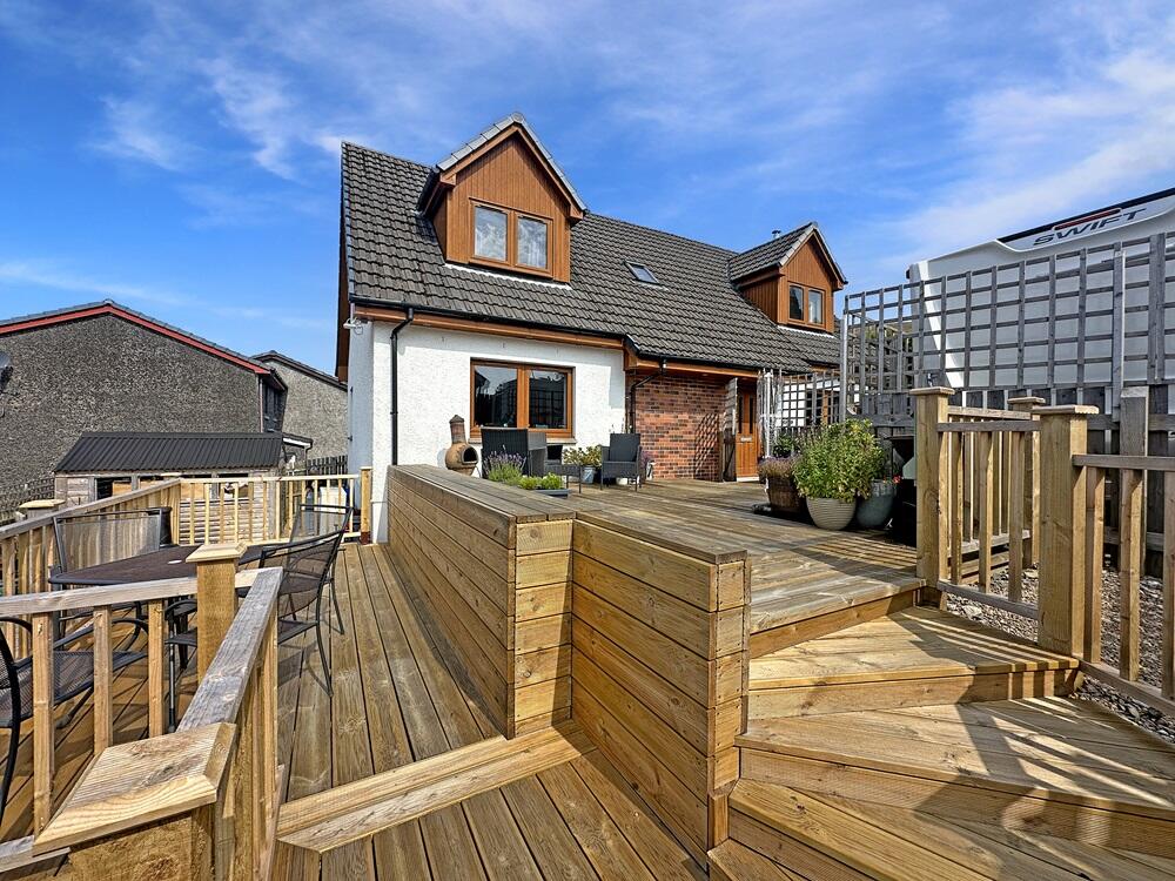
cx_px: 588
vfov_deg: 85.7
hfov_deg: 102.1
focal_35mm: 14
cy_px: 440
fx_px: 475
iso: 50
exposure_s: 1/1159
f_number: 2.2
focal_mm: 2.22
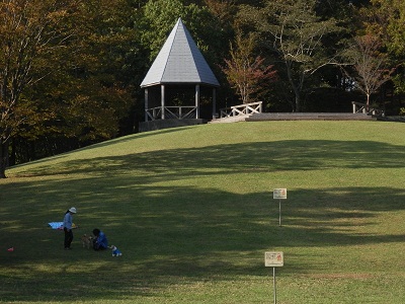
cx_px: 202
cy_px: 152
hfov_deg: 12.8
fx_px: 1802
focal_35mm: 154
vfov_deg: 9.6
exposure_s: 1/200
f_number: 5.5
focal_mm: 27.5
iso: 80
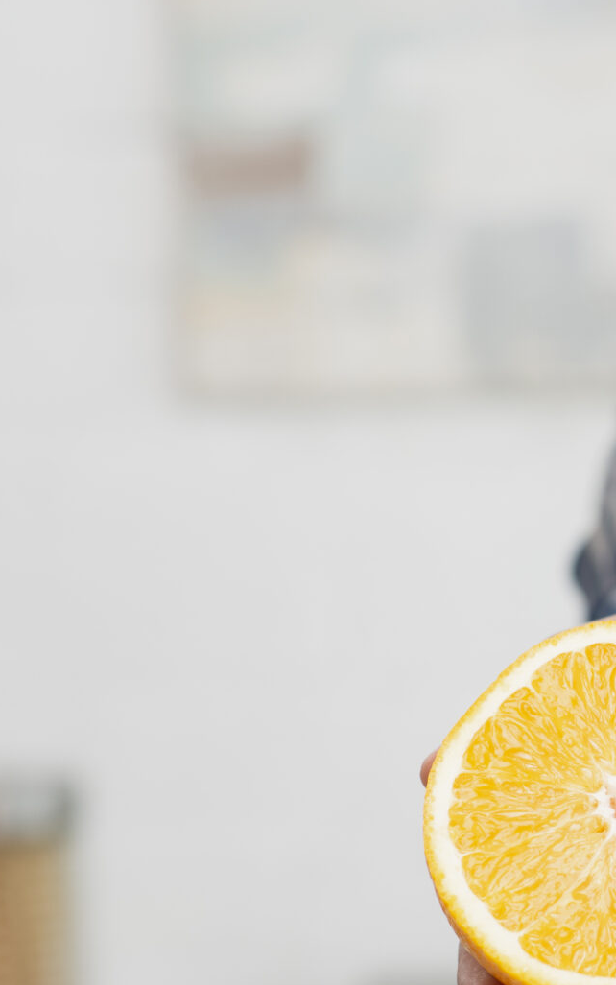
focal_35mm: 216
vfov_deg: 9.7
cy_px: 525
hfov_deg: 6.0
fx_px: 5801
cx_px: 1115
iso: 250
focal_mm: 85
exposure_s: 1/100
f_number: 4.5
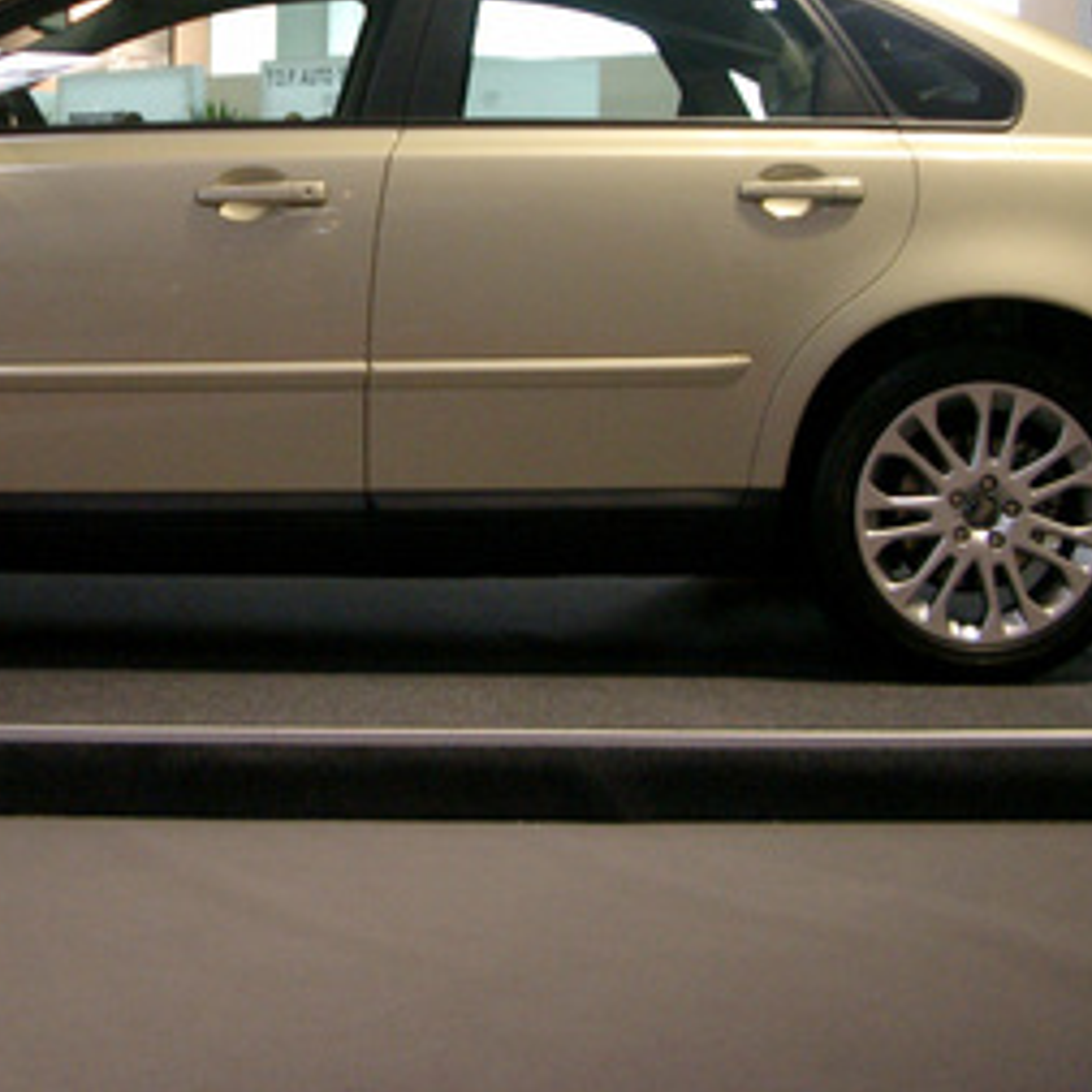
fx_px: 2534
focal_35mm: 71
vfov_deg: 24.1
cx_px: 289
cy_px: 287
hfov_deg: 24.1
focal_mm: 7.6
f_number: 2.6
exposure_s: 1/125
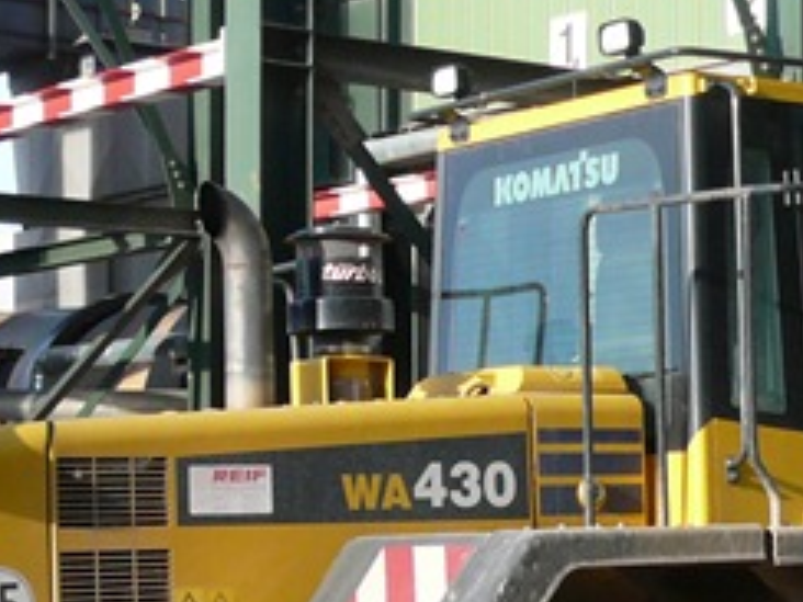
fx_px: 2737
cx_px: 754
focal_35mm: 118
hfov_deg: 16.4
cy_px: 569
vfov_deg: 12.4
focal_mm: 4.9
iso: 100
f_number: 2.9
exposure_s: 1/500
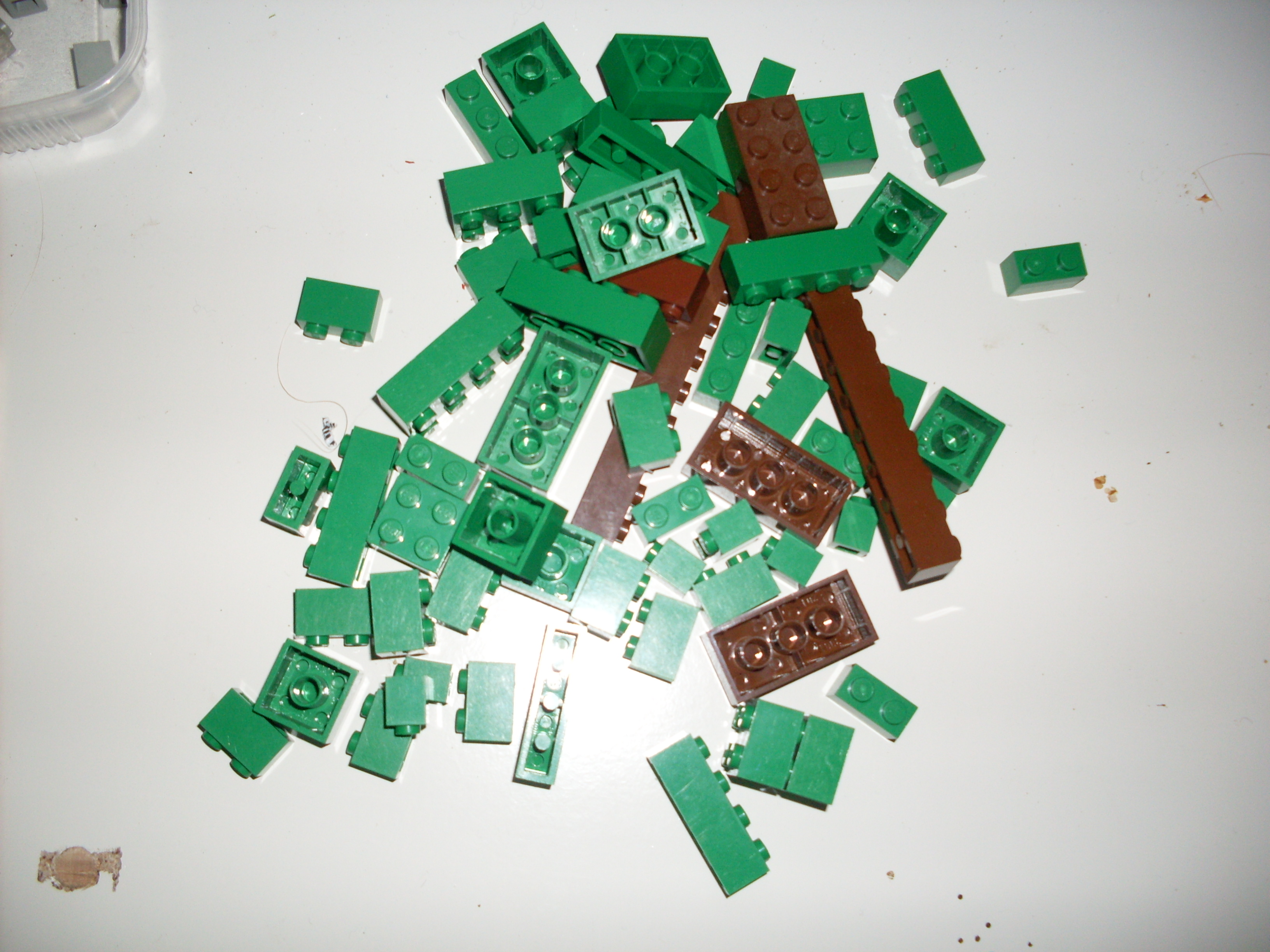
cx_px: 635
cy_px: 476
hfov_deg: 49.0
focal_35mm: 38
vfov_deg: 37.7
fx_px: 1394
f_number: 2.8
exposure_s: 1/45
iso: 100
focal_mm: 6.3
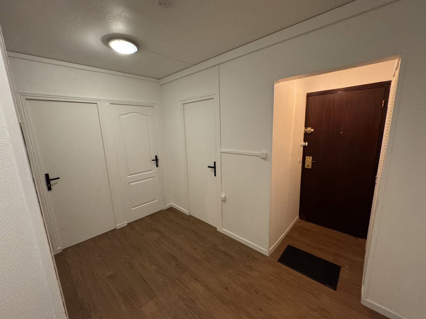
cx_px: 213
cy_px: 160
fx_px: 172
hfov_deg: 102.1
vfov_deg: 85.7
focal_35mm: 14
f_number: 2.2
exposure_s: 1/60
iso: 640
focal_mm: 2.22
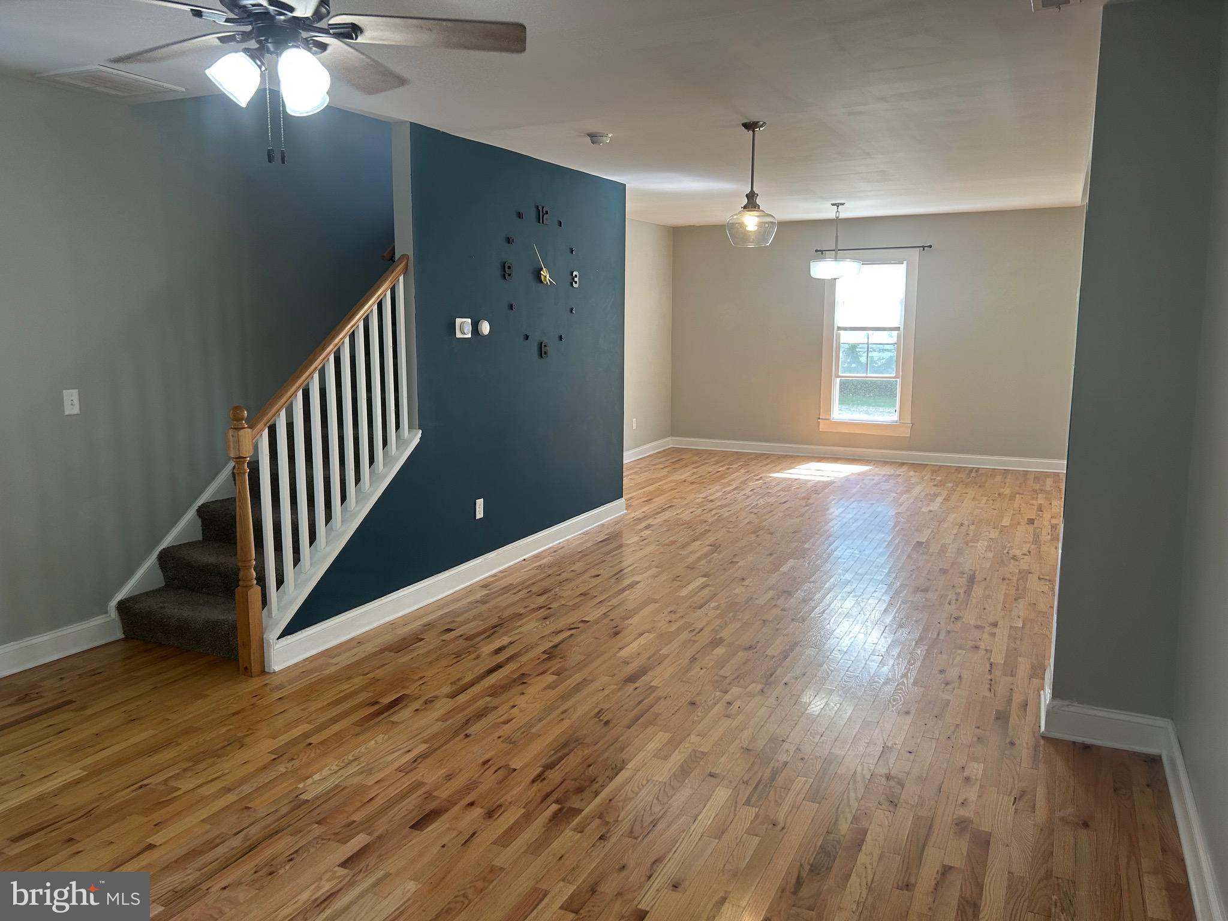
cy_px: 460
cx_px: 614
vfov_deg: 53.1
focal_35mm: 26
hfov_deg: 67.3
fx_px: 922
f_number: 1.5
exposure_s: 1/120
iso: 100
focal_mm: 5.7
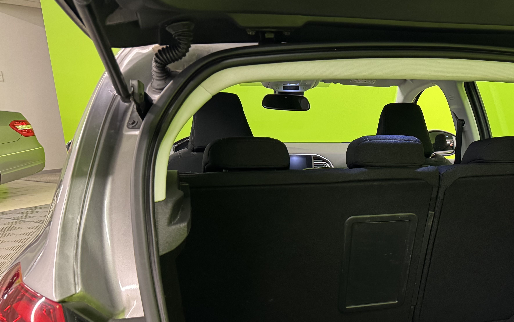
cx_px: 405
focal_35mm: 41
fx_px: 574
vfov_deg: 29.9
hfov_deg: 45.9
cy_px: 292
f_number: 1.78
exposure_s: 1/50
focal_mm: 6.76
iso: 800
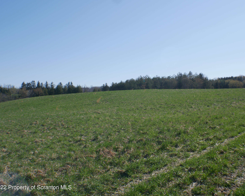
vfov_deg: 31.5
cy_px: 98
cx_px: 121
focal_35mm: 48
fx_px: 348
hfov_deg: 38.8
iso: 200
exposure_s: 1/640
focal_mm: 23
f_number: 7.1
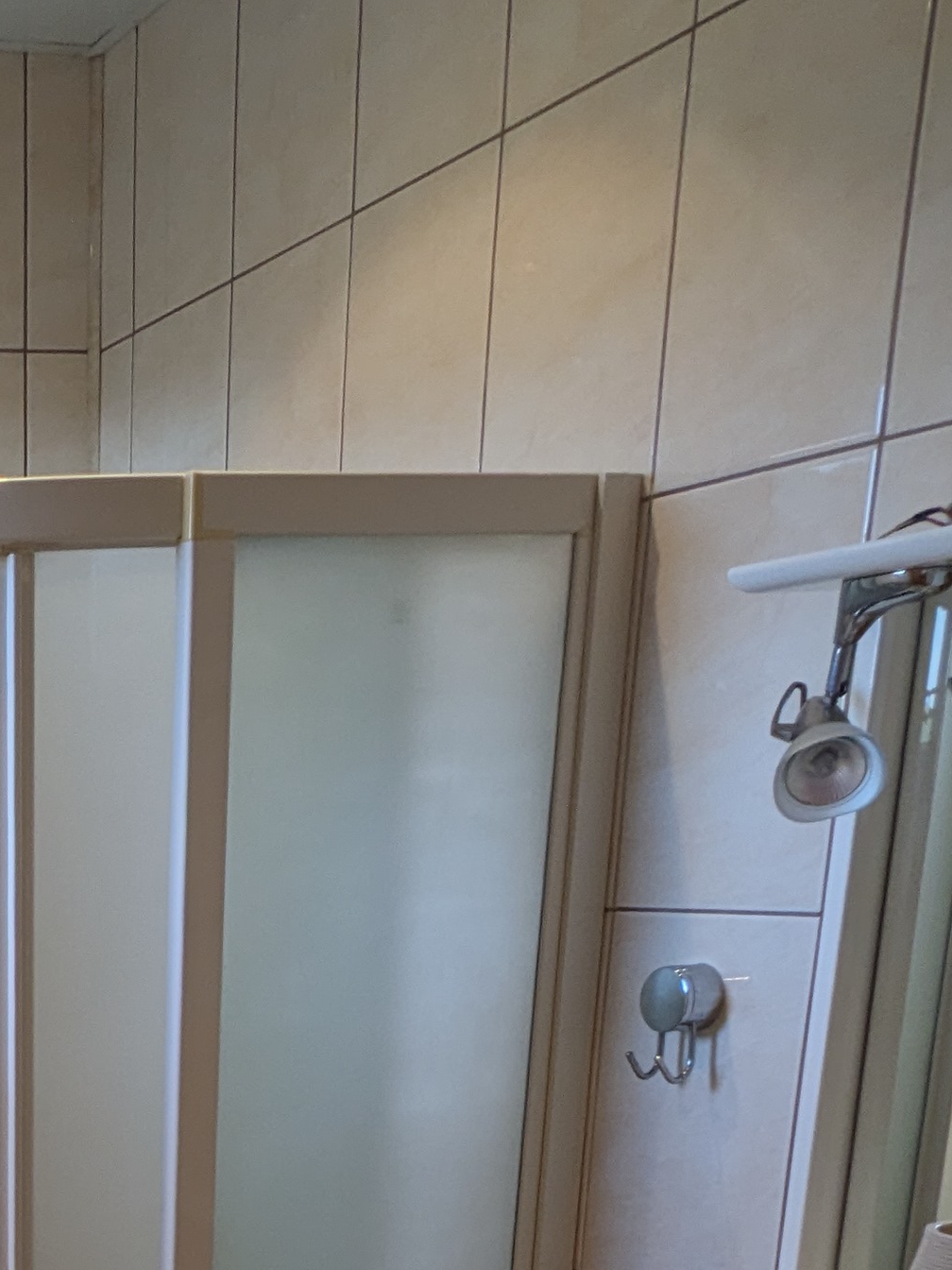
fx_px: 1760
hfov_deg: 26.1
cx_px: -267
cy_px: 1407
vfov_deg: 34.2
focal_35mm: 48
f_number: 2.2
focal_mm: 2.22
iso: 42
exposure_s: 1/50
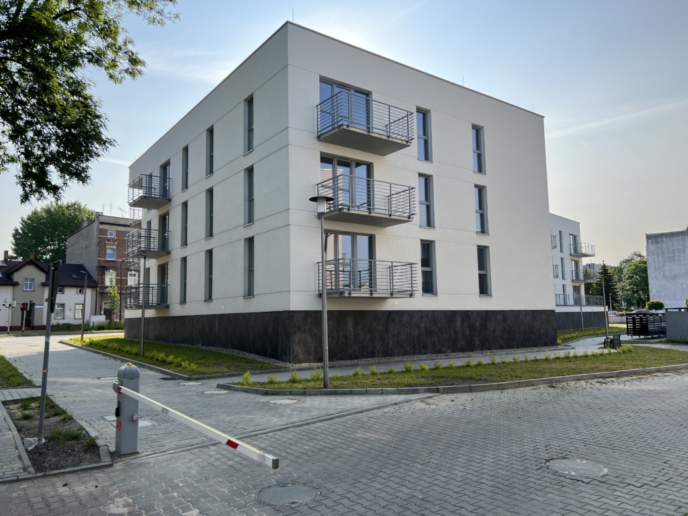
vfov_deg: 53.1
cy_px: 258
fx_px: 517
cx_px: 344
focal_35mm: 26
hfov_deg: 67.3
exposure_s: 1/2404
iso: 50
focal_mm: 5.7
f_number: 1.5
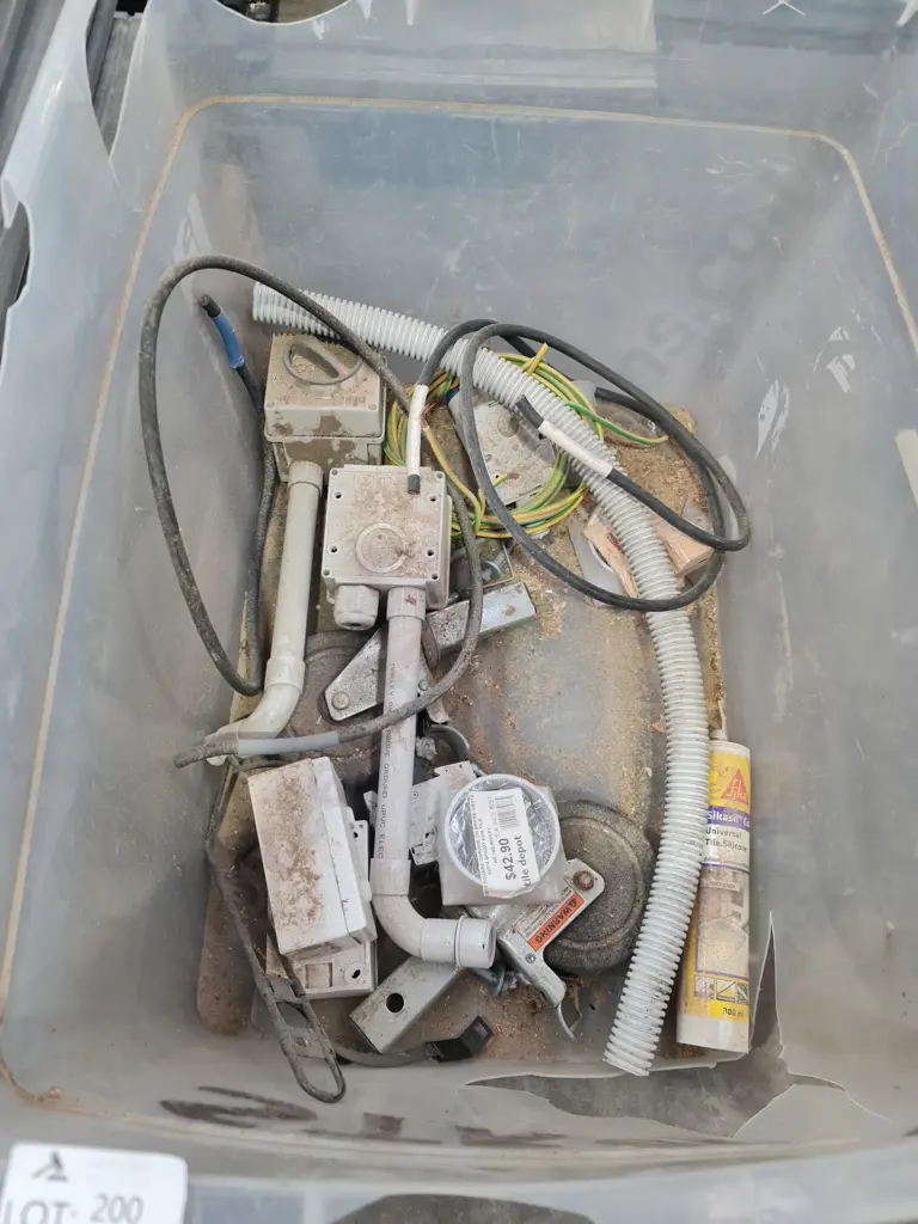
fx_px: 884
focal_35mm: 25
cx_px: 459
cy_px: 612
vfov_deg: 69.4
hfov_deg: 54.9
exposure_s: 1/100
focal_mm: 7
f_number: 1.8
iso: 200
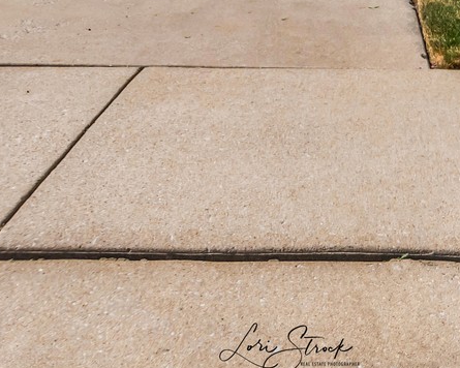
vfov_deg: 22.0
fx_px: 790
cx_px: 357
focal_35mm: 58
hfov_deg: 31.8
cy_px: -177
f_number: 8
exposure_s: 1/8000
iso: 400
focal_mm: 11.5
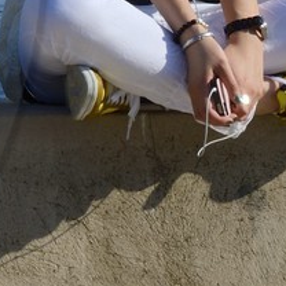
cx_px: -524
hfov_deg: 5.7
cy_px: -63
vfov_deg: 6.1
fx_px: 2683
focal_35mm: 287
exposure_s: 1/200
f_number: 16
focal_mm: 44
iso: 200
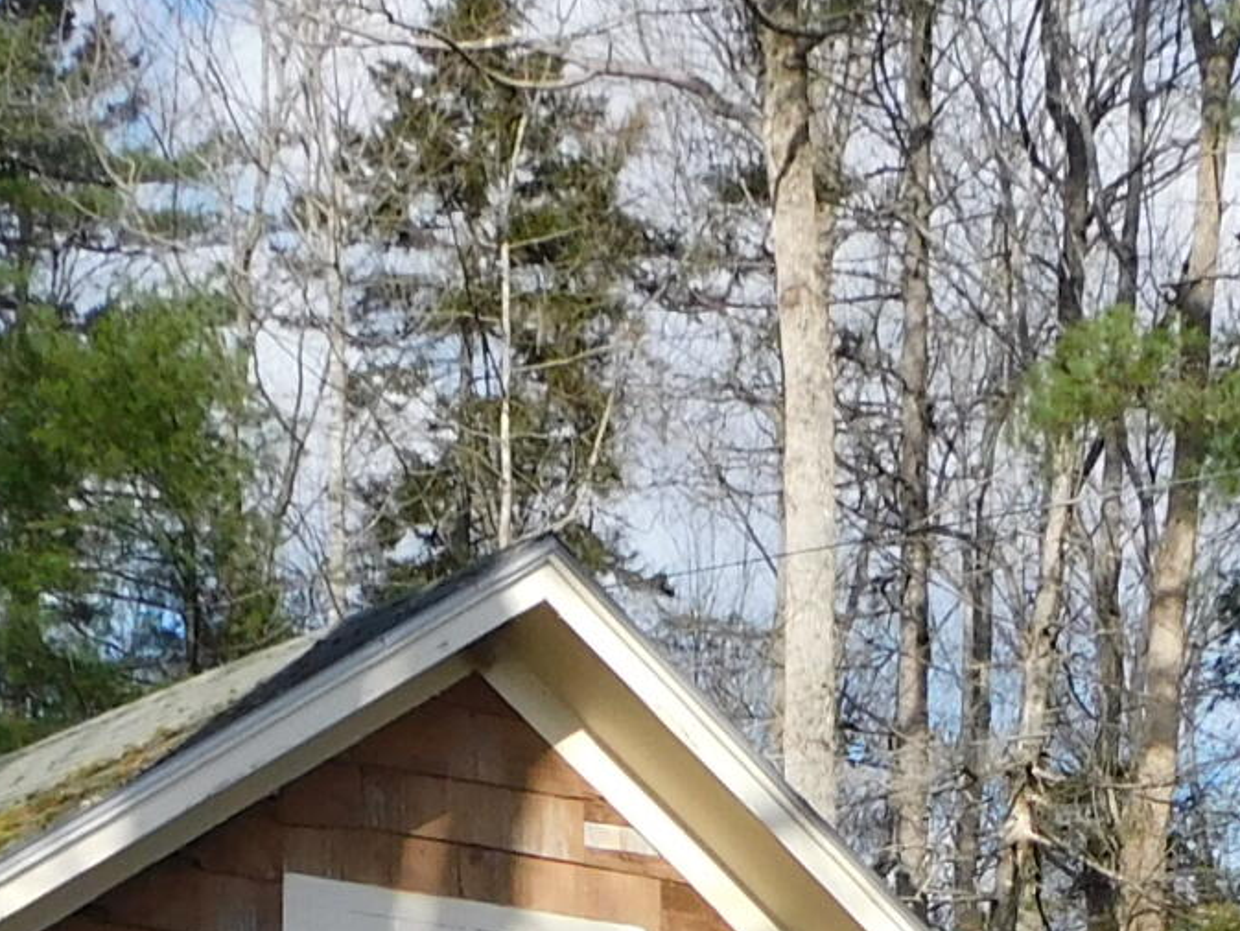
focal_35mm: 107
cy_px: 1774
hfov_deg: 18.3
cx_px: 444
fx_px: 3834
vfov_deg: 12.4
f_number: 3.3
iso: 125
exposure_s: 1/800
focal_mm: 4.3
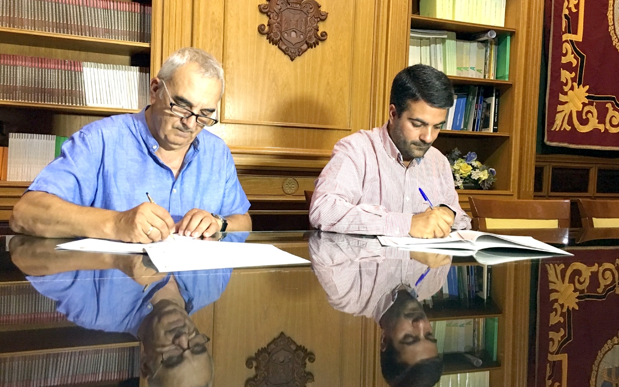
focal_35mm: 31
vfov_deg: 40.5
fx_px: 523
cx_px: 310
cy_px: 170
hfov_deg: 61.2
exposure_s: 1/25
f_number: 2.2
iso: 200
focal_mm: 4.15
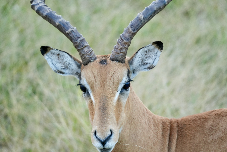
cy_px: 76
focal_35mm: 321
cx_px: 114
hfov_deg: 6.4
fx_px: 2024
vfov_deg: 4.3
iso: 1000
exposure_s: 1/100
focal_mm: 214
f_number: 6.3
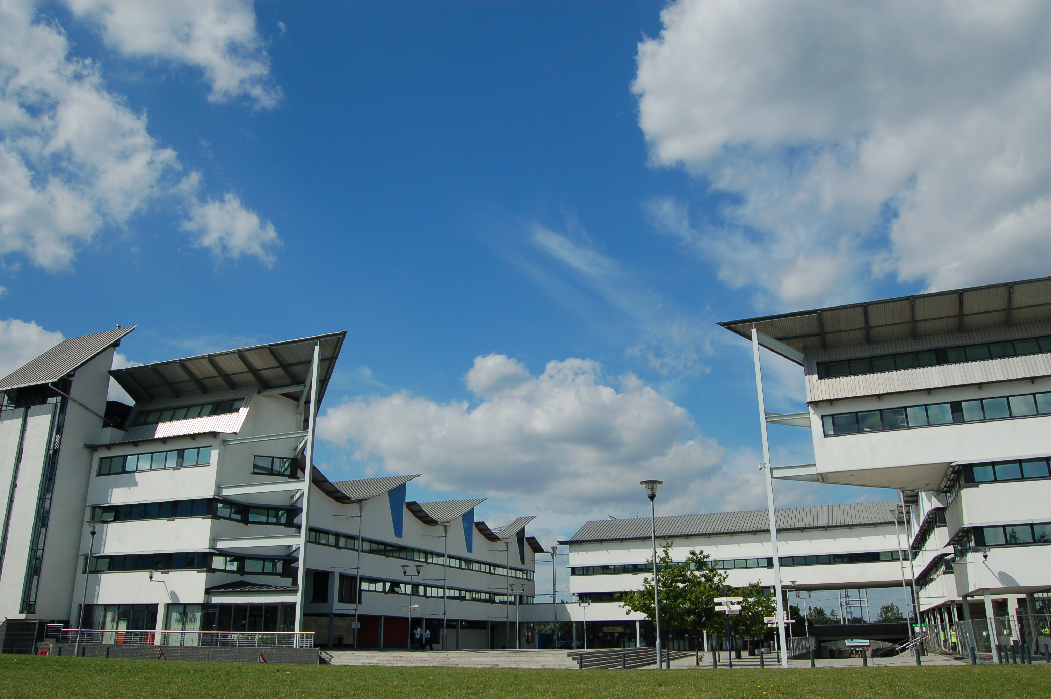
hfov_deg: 67.4
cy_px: 350
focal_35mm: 27
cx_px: 526
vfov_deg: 47.8
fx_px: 788
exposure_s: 1/250
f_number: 8
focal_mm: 18
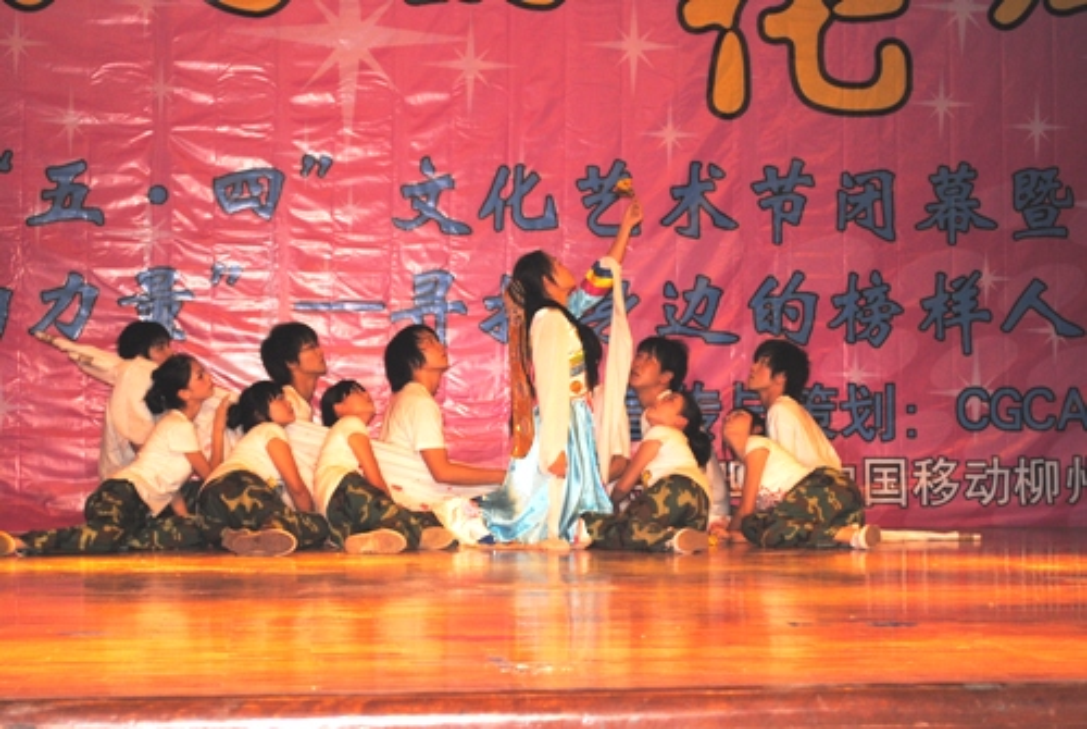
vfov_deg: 16.6
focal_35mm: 82
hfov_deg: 24.6
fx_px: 2495
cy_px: 364
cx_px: 544
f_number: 5.6
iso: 400
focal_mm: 55
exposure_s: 1/60
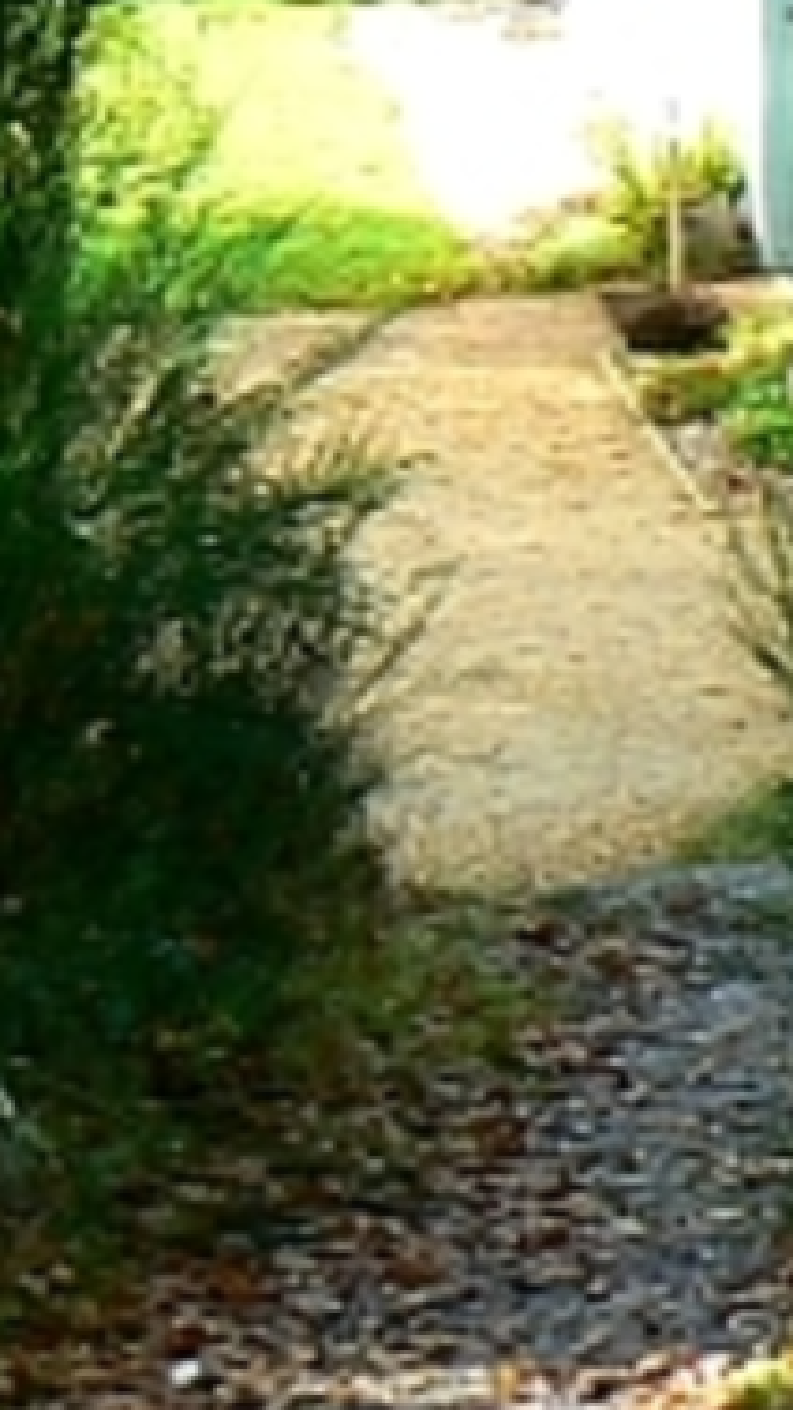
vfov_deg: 13.7
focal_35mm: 150
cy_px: -516
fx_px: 5609
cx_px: 2151
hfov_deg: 7.4
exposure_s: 1/125
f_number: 4
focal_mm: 6
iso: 80
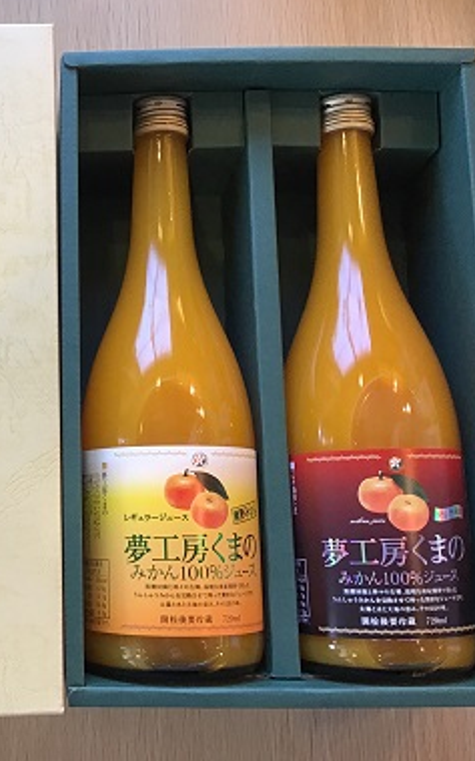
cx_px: 46
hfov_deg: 27.5
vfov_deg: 44.4
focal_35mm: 45
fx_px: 933
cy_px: 372
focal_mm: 3.3
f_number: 2.4
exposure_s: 1/30
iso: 50
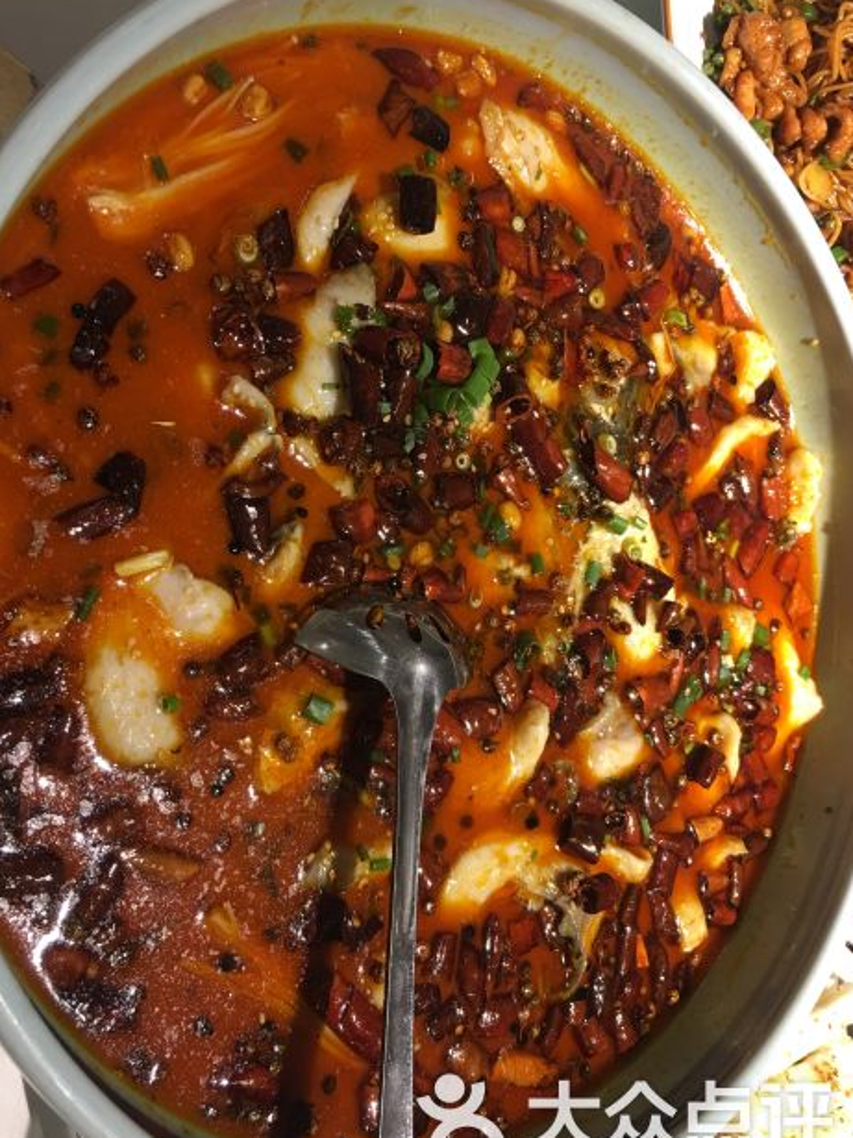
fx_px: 1085
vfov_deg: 55.4
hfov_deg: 42.9
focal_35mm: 33
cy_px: 566
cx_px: 395
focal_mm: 4.15
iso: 40
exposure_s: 1/17
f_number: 2.2
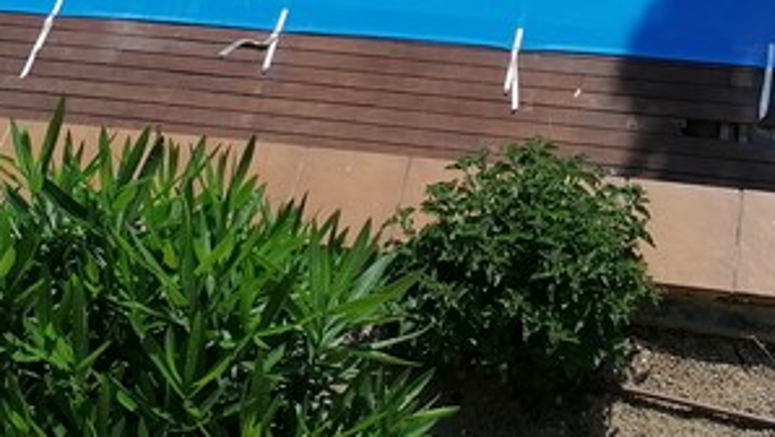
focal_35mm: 79
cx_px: 481
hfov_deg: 26.8
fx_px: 1624
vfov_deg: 14.3
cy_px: -226
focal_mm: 4.75
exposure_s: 1/2294
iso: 50
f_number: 1.8
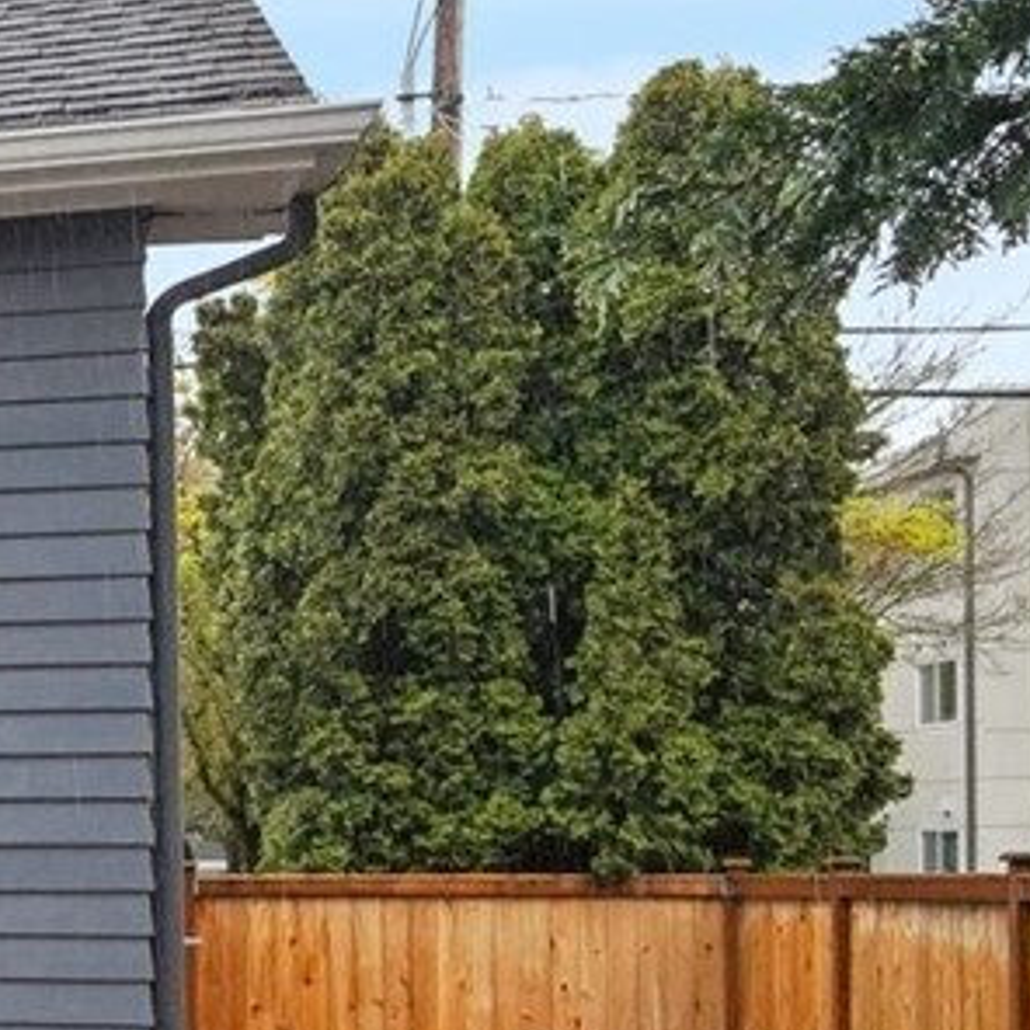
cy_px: 739
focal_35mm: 78
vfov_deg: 22.0
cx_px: -1428
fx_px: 2626
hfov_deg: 14.6
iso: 1600
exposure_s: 1/125
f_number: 8
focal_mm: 16
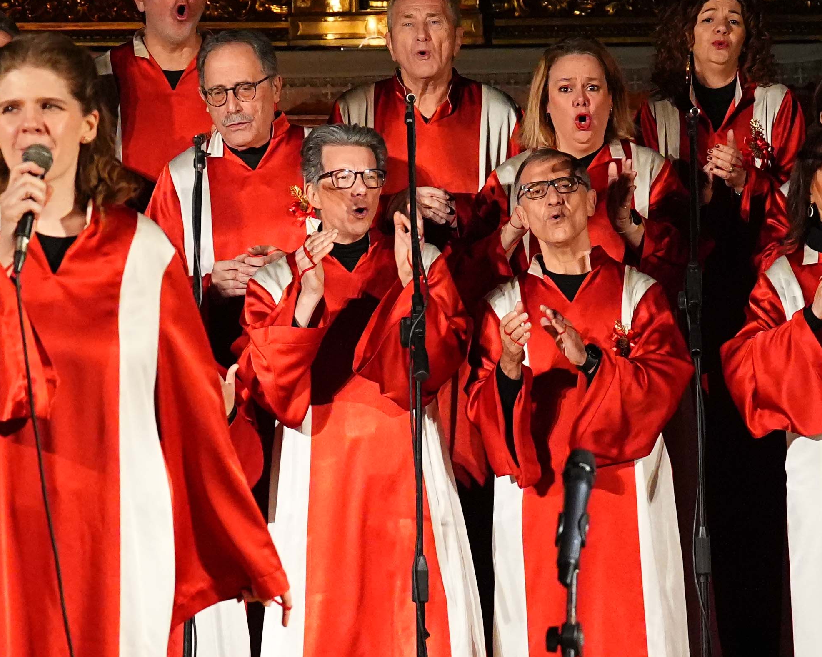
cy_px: 601
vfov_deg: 6.2
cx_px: 422
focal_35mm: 250
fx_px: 6081
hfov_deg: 7.7
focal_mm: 75
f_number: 5.6
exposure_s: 1/400
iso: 6400
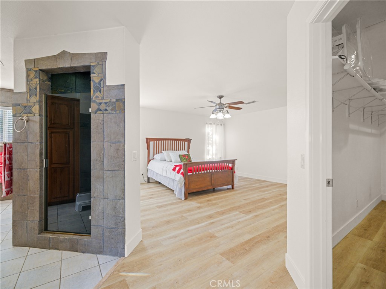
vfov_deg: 78.1
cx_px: 193
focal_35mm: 16
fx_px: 178
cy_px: 144
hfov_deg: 94.5
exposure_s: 1/8
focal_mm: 20
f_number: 7.1
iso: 1250
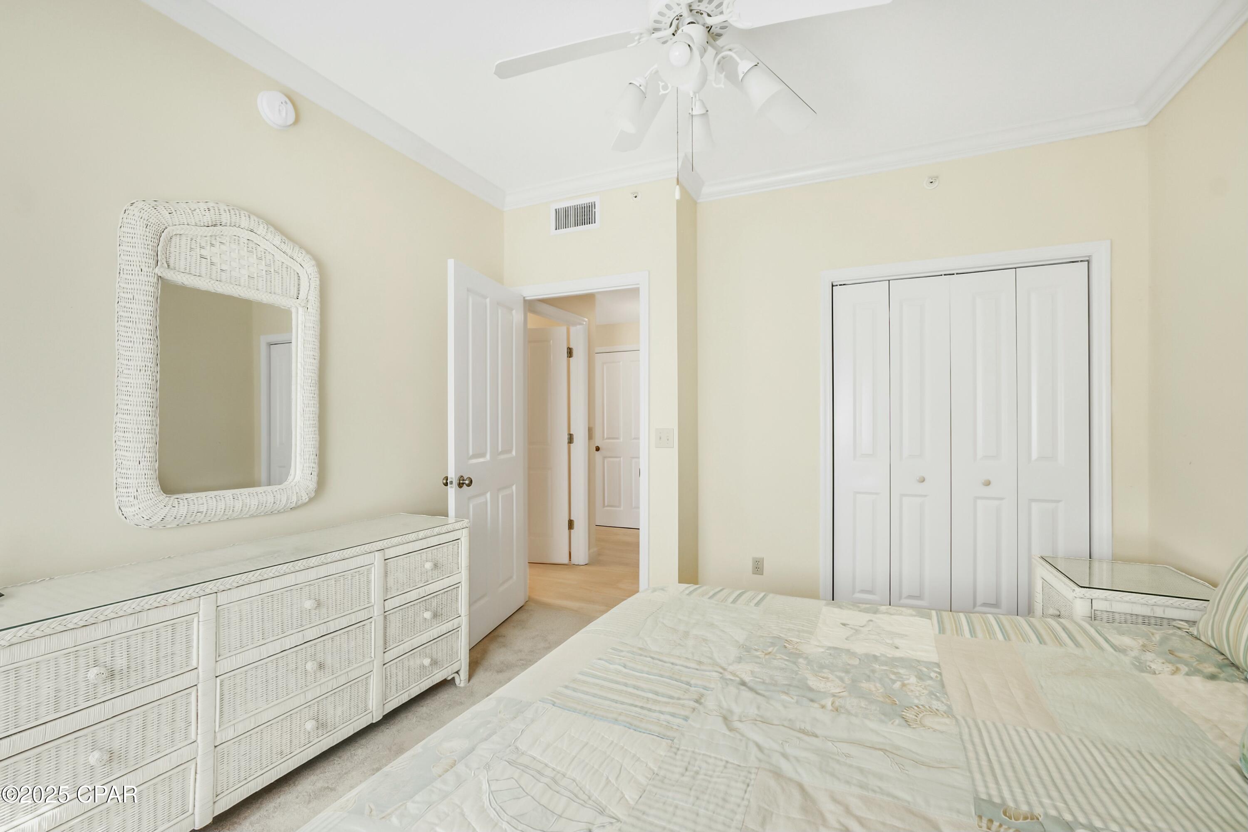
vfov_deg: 77.3
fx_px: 520
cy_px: 416
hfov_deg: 100.4
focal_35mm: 15
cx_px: 624
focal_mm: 10
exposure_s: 1/10
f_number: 9.5
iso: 200
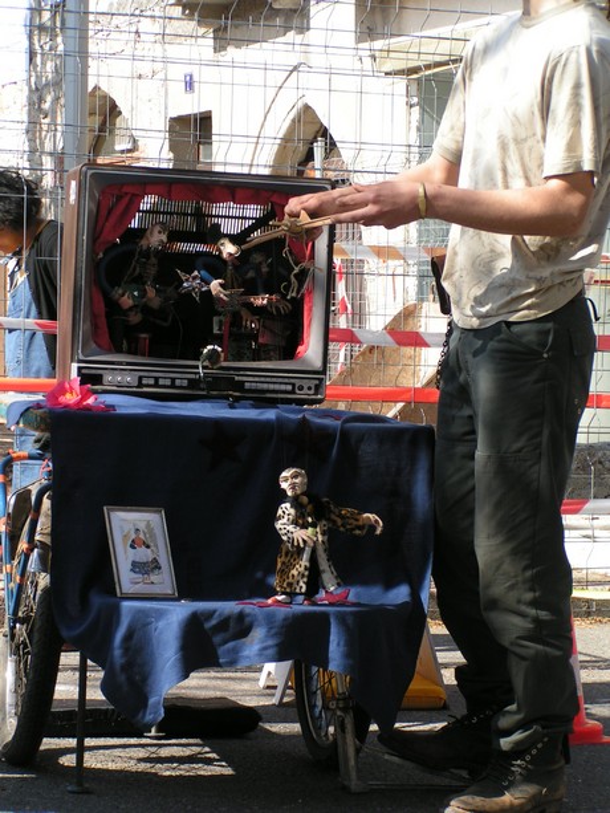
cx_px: 305
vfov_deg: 18.2
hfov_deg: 13.7
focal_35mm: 108
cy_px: 406
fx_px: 2537
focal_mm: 16.6
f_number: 5
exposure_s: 1/200
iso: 50
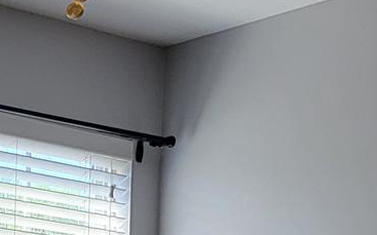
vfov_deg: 8.2
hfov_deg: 14.7
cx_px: 97
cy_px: 629
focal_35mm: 142
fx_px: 1458
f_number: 1.8
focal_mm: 5
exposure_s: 1/180
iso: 40
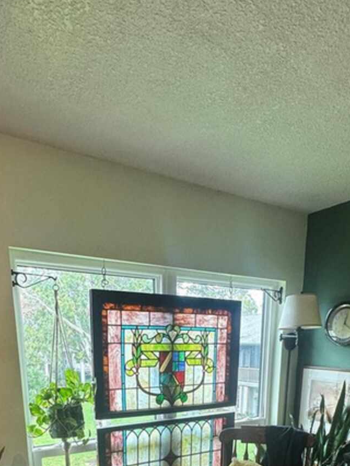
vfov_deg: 54.1
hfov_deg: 49.8
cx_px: 172
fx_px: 377
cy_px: 432
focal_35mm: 28
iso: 80
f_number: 2.2
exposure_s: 1/120
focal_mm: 2.22
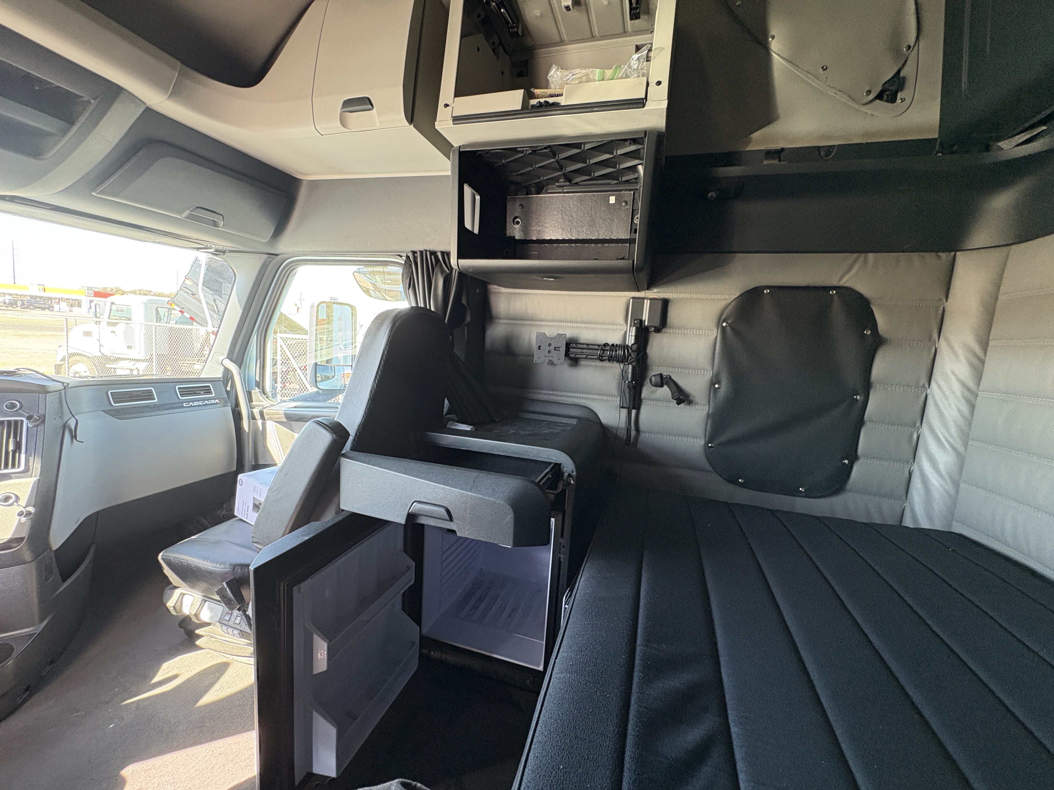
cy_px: 395
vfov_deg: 85.7
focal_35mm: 14
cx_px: 527
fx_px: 426
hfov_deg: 102.1
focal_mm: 2.22
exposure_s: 1/60
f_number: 2.2
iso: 400
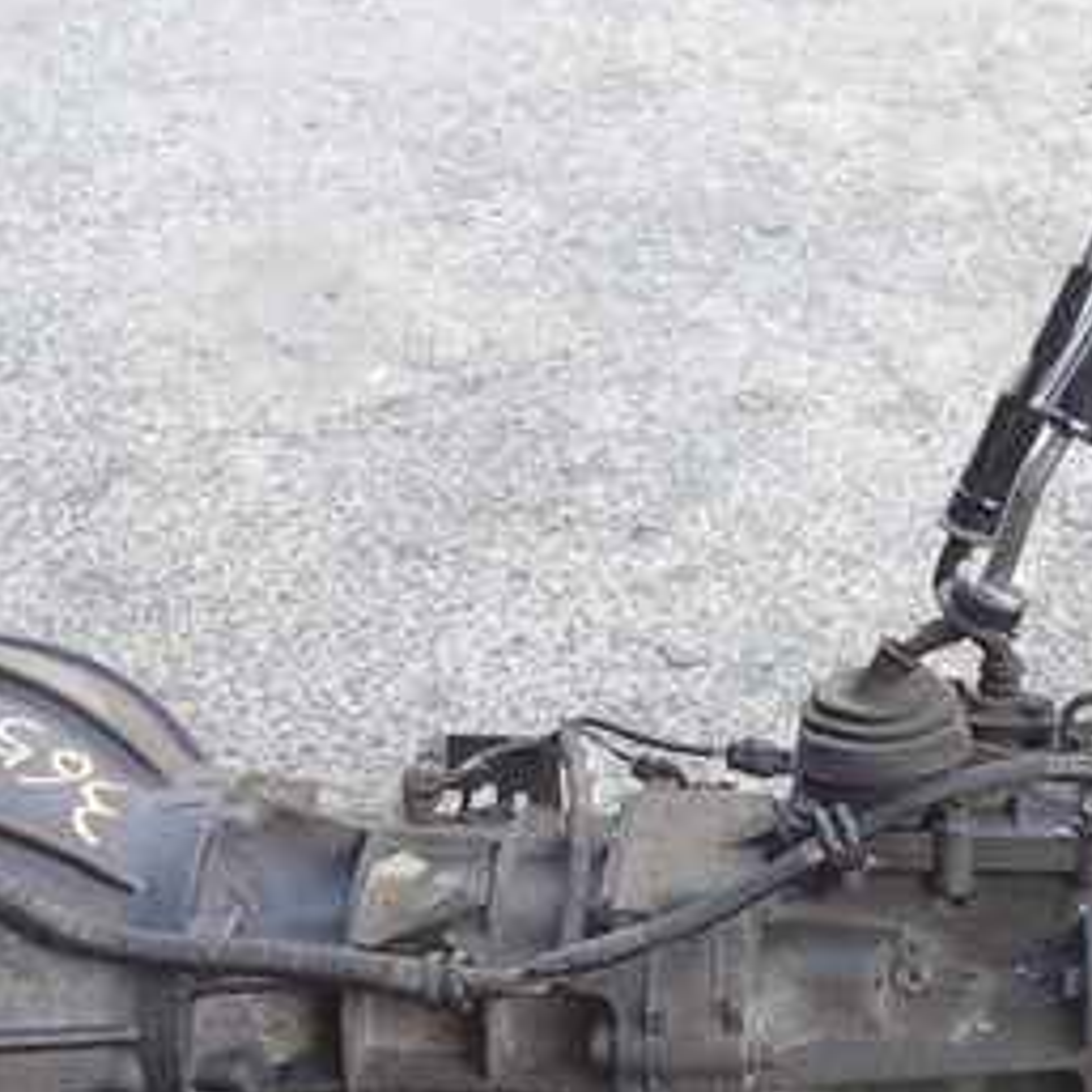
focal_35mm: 62
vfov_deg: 27.5
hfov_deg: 27.6
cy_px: 773
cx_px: 722
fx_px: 2213
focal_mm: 5.4
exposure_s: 1/125
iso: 160
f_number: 2.3
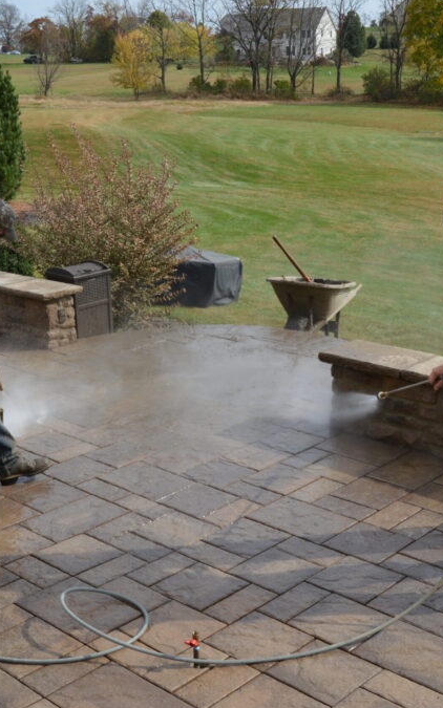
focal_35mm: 51
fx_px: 985
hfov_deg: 25.3
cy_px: 354
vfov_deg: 39.6
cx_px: 213
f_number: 8
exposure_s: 1/200
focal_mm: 22
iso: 100
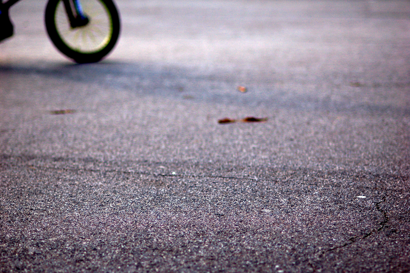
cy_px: 136
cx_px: 205
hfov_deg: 16.1
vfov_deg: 10.7
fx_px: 1451
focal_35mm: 128
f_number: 1.8
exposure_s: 1/1250
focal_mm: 85
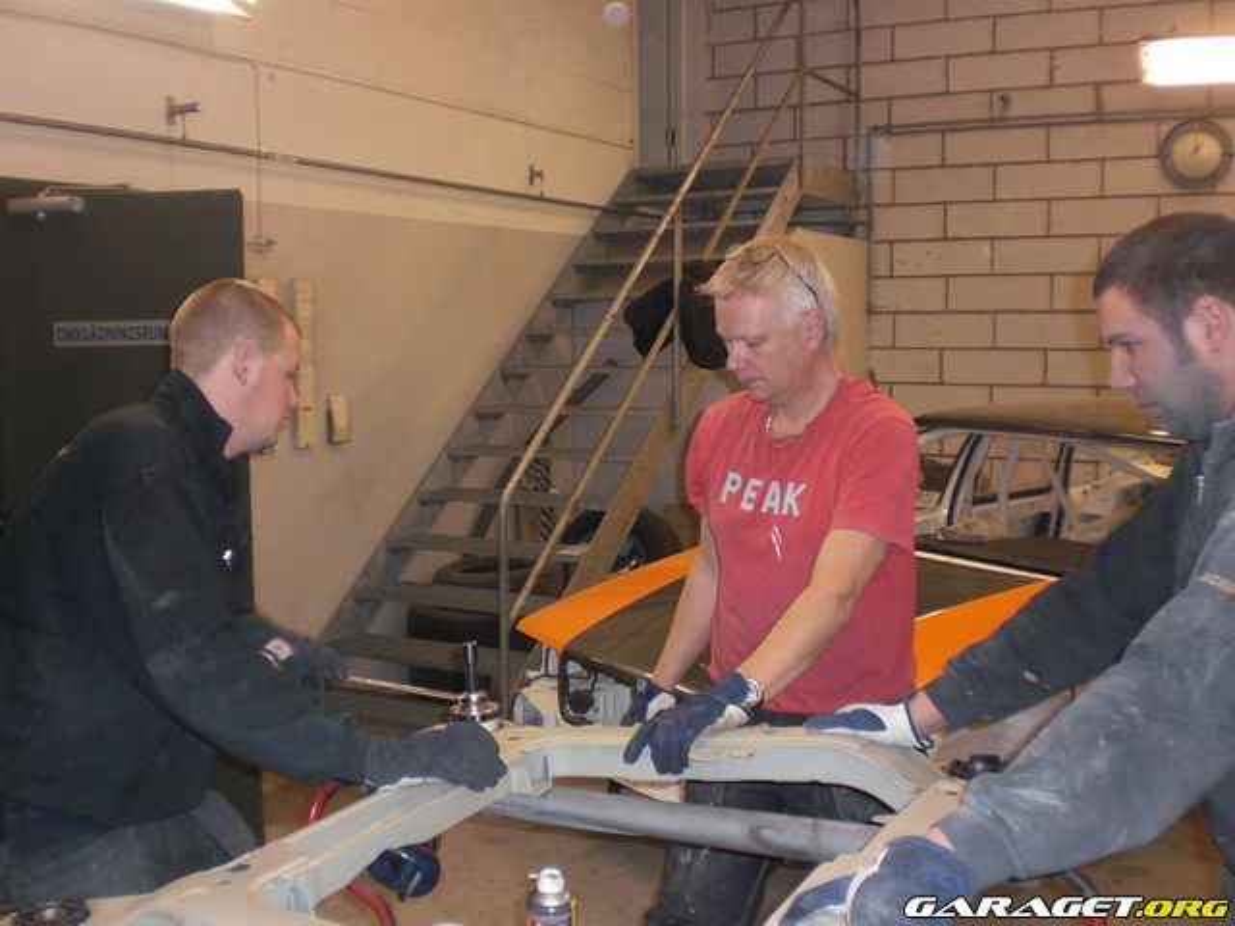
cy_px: 463
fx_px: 1284
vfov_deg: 39.7
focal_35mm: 36
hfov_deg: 51.4
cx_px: 618
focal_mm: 6.3
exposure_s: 1/60
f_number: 3.1
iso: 200
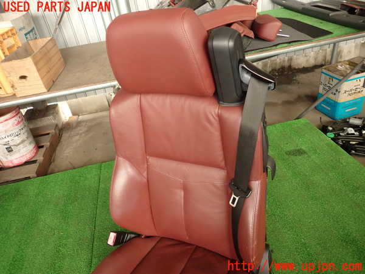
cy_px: 137
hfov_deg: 69.4
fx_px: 264
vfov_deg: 54.9
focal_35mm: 25
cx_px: 182
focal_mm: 4.5
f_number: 2
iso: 200
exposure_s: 1/60
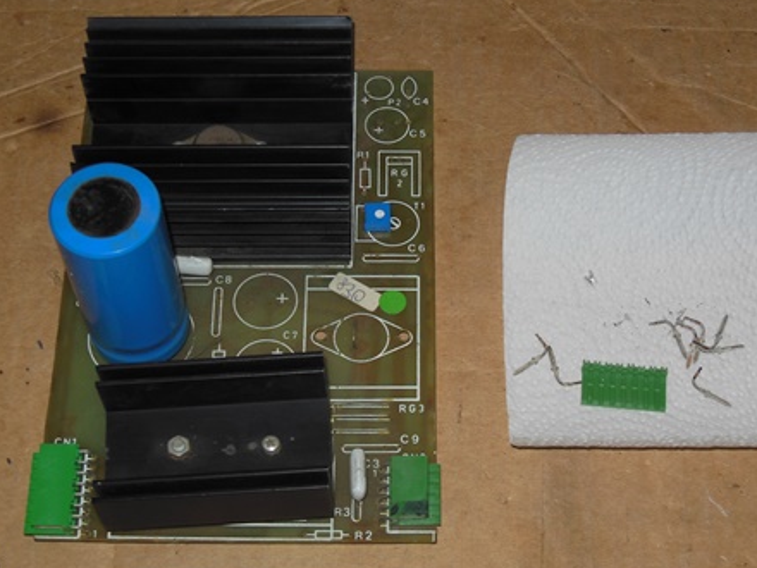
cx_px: 378
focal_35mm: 58
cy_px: 281
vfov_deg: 25.2
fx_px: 1268
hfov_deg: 33.2
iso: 125
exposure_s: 1/60
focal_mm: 10.2
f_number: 4.1
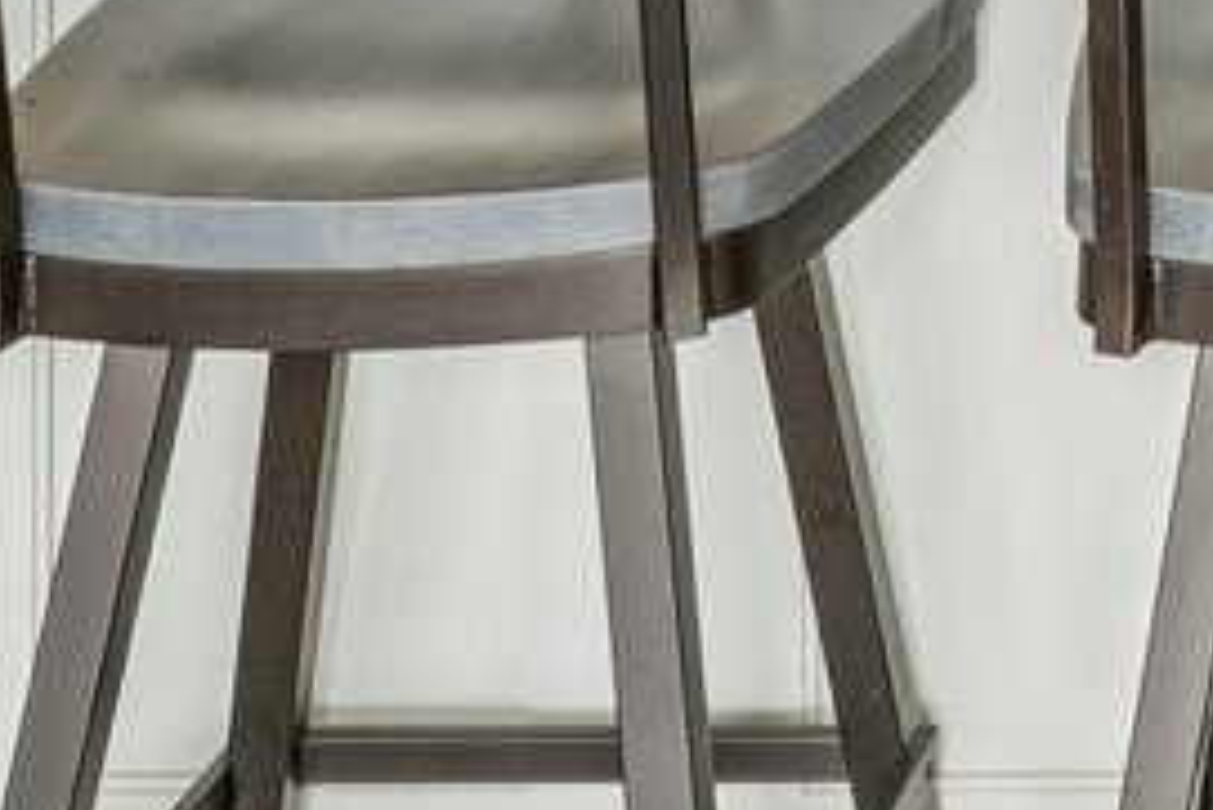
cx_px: 2113
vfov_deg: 8.6
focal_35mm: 136
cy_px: -1484
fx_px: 4585
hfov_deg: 13.6
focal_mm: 12
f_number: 8
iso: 125
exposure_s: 1/30
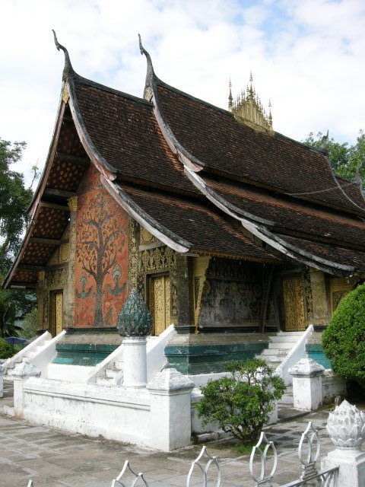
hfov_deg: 39.7
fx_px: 506
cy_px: 244
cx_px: 182
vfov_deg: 51.4
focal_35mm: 36
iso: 64
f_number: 4.8
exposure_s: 1/225
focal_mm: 7.5
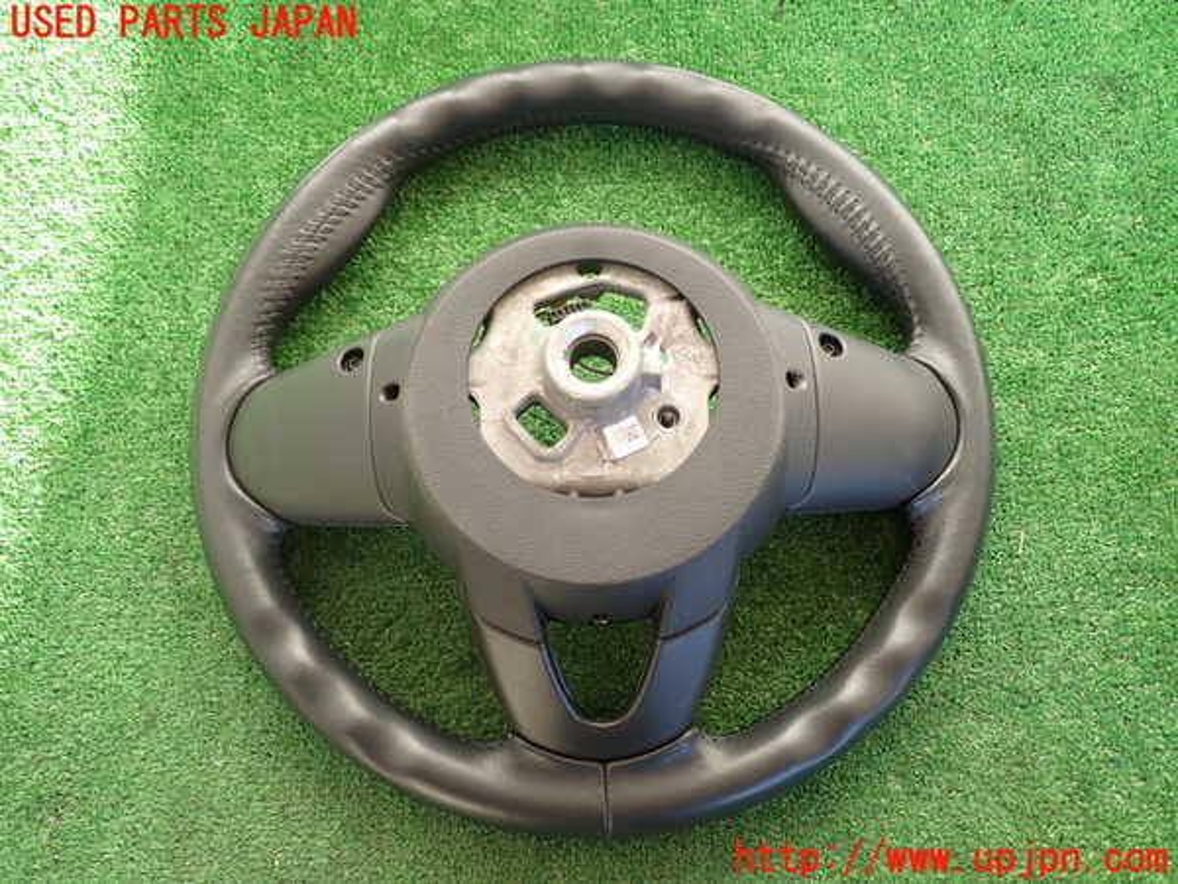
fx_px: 1021
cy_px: 442
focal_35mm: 30
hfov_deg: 60.0
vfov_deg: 46.8
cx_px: 589
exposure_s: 1/80
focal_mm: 5.4
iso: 100
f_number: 2.3
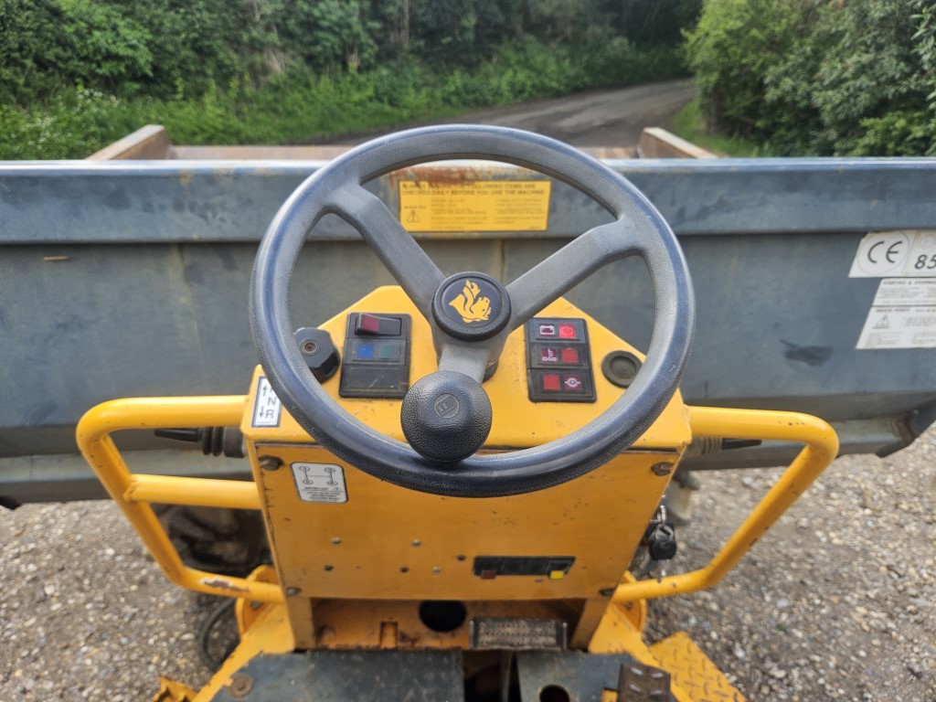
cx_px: 468
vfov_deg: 58.9
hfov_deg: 73.9
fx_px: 622
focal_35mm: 23
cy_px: 351
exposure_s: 1/204
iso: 25
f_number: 1.8
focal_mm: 5.4
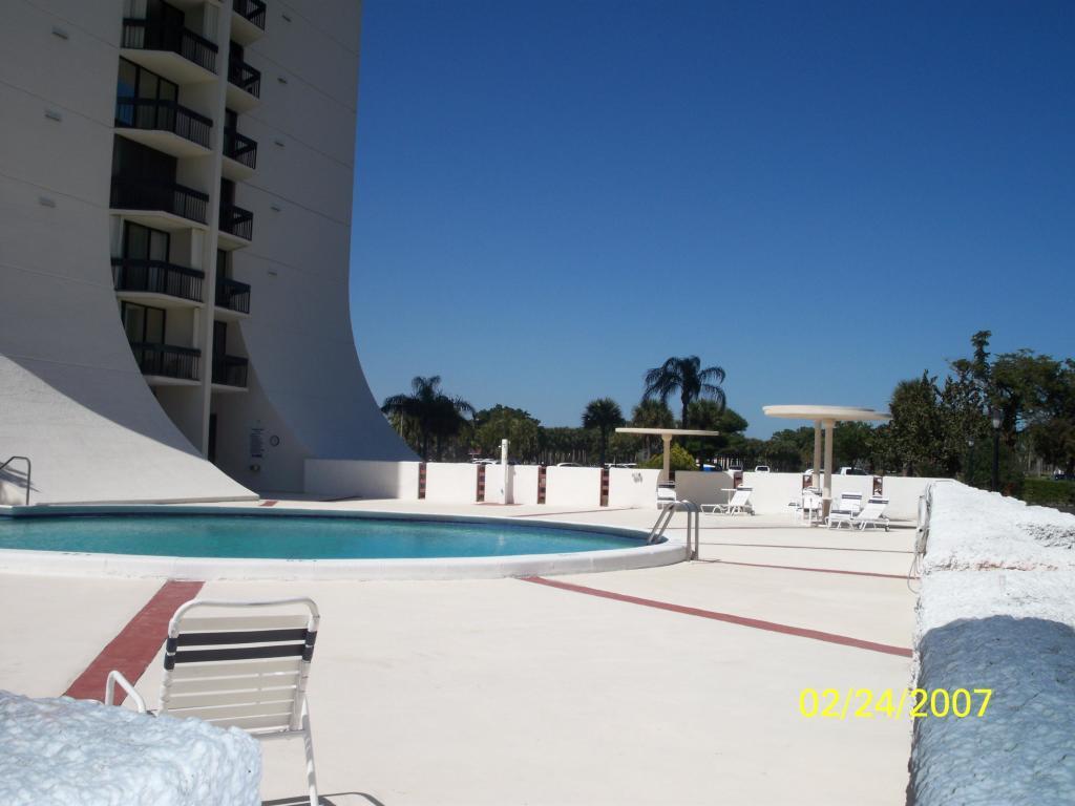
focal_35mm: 37
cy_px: 403
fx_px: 1149
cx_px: 538
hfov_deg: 50.1
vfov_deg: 38.7
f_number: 6.7
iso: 64
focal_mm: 7.9
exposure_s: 1/500
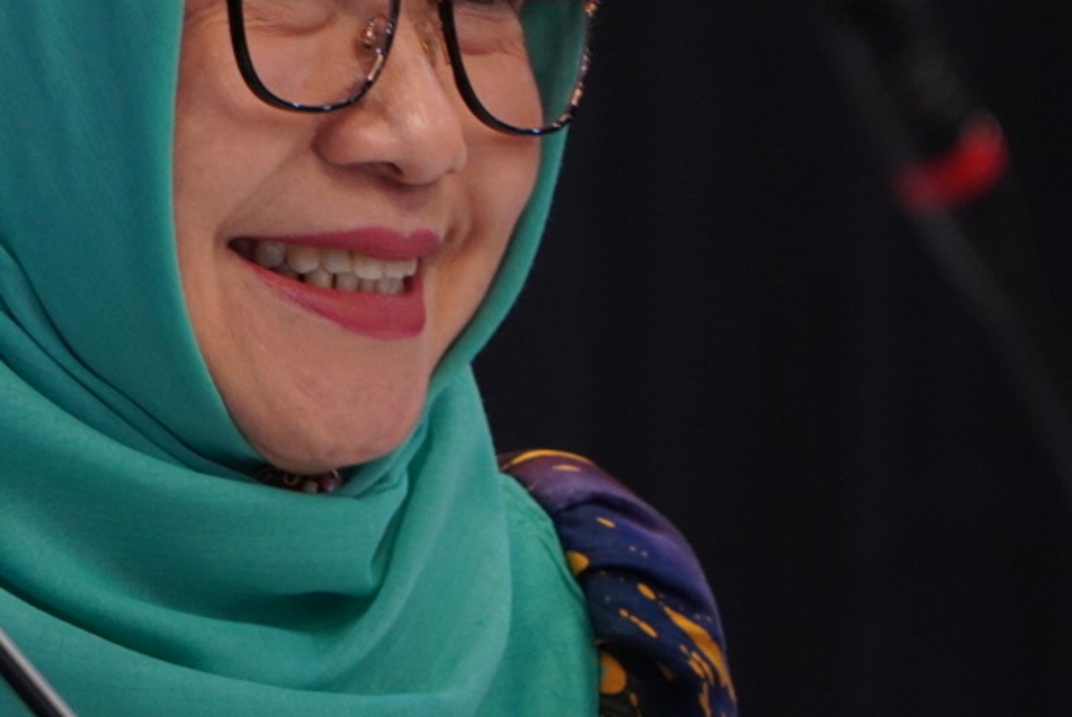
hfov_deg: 4.4
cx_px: -316
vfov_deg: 3.0
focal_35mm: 462
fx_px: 13786
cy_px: 210
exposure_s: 1/100
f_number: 4
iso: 800
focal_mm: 105
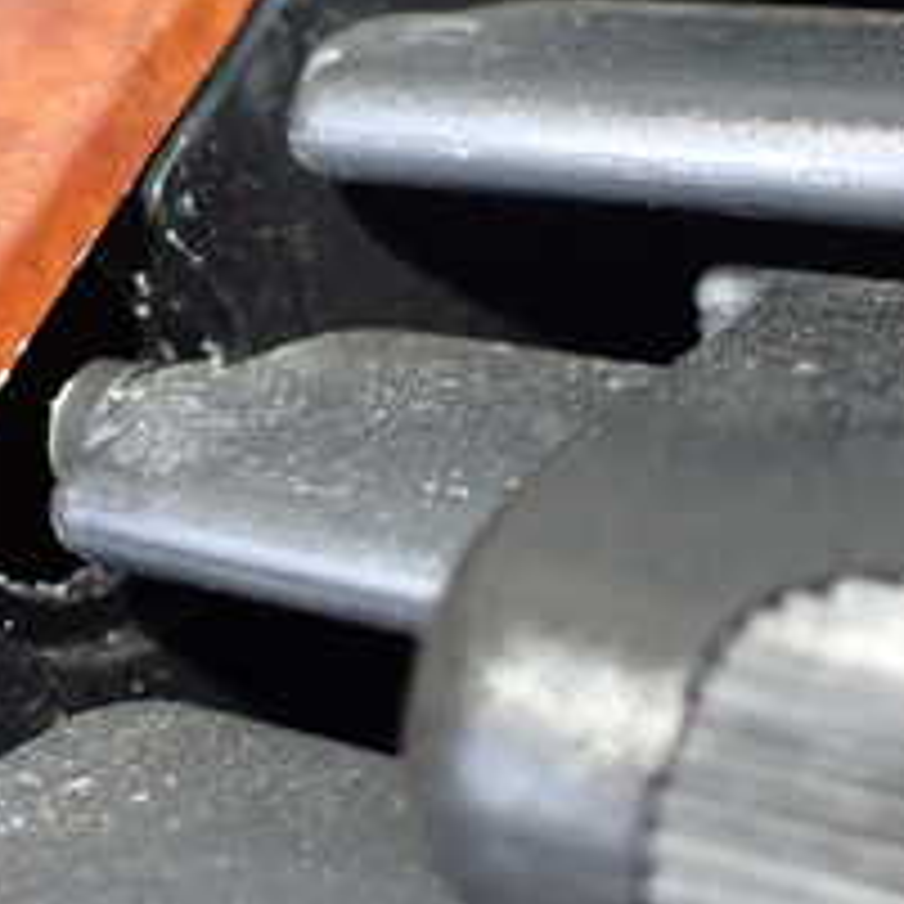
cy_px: 409
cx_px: 234
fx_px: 2334
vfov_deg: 21.9
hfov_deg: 21.7
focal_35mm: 79
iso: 800
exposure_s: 1/80
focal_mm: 5.4
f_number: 2.3
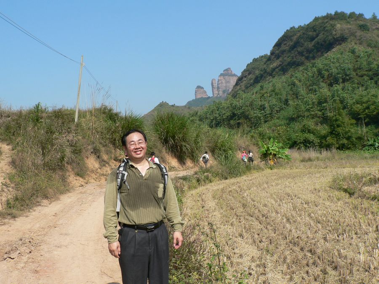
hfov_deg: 51.4
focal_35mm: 36
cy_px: 142
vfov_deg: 39.7
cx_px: 190
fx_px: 394
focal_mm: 6
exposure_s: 1/400
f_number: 4.5
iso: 80
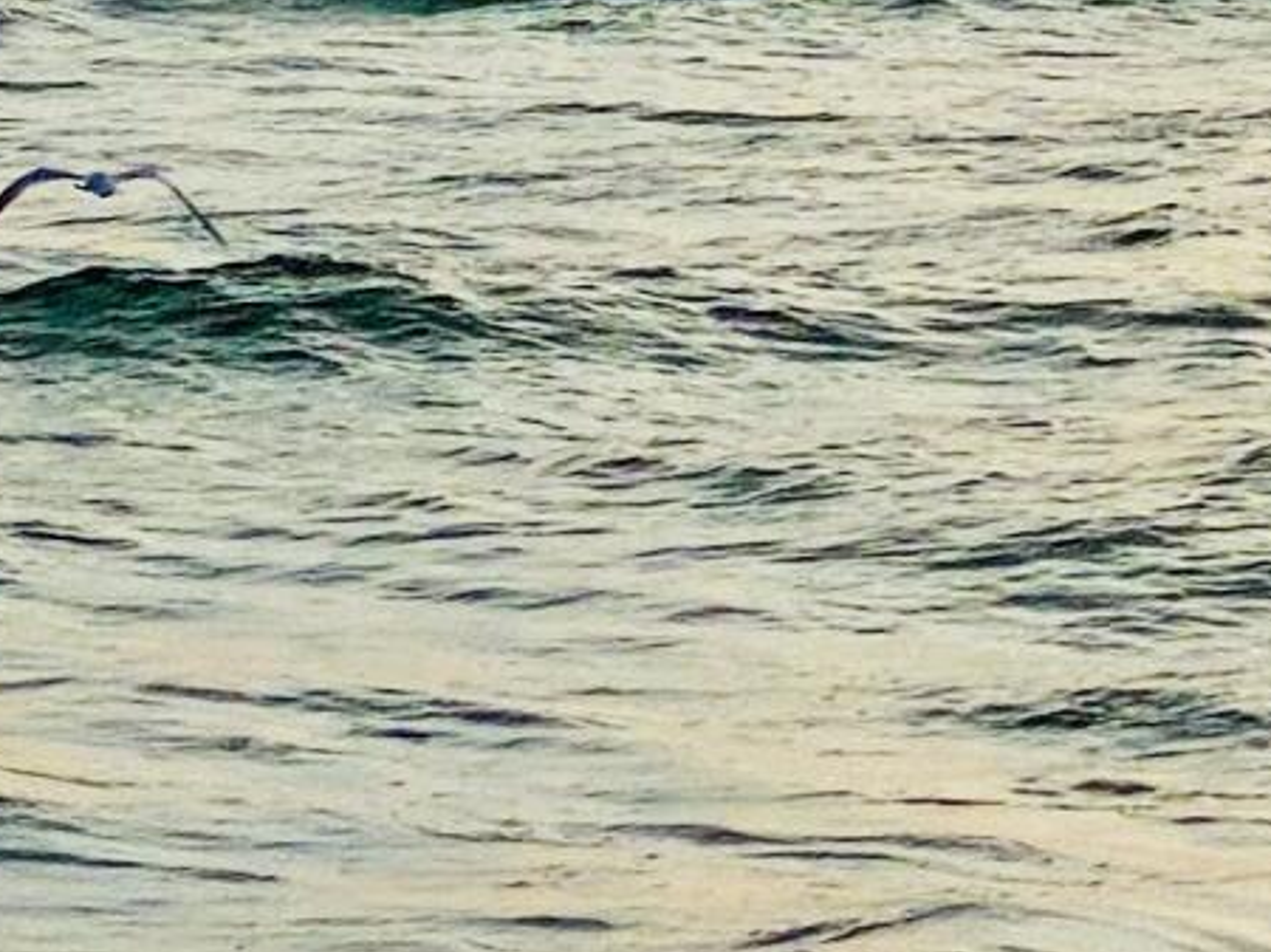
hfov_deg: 5.4
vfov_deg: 4.3
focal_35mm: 347
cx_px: 3516
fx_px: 12734
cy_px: -232
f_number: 2
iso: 20
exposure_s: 1/826
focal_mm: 6
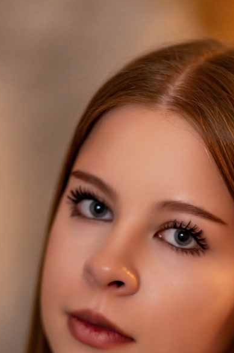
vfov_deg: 8.1
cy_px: 409
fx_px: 2454
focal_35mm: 251
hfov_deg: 5.5
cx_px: 194
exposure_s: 1/400
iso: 800
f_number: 1.4
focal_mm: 105
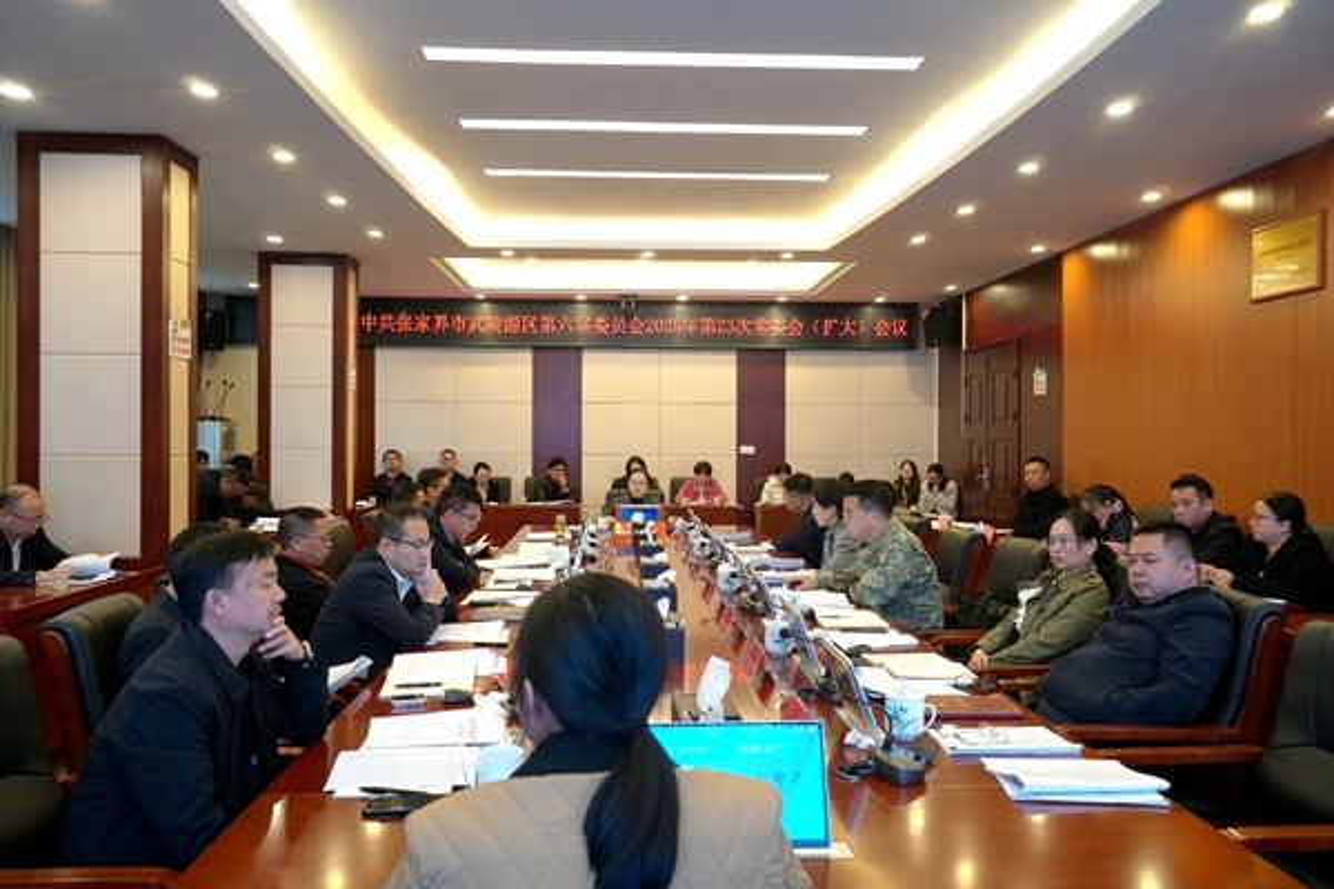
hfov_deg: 64.6
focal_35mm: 28
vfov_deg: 45.7
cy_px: 444
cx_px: 667
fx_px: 1056
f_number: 4
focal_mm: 19
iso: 1000
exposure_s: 1/160
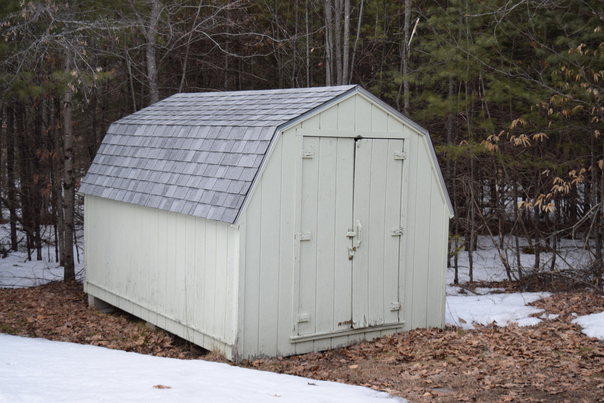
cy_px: 202
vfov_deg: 26.5
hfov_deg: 38.9
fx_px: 856
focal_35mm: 51
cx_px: 302
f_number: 5.6
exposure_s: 1/125
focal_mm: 34
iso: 400
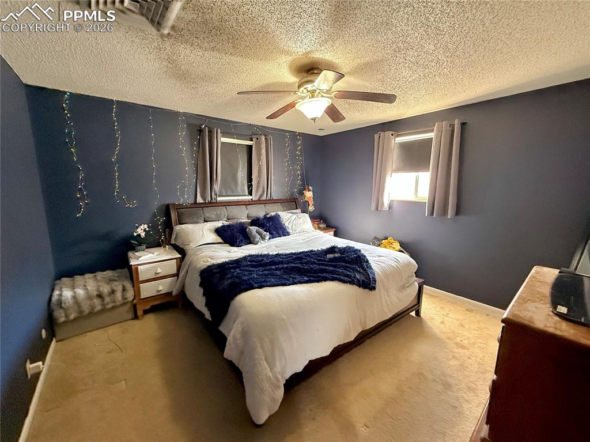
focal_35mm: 14
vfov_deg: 85.6
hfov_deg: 102.1
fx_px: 239
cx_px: 295
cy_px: 221
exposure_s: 1/60
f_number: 2.2
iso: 800
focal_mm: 2.22
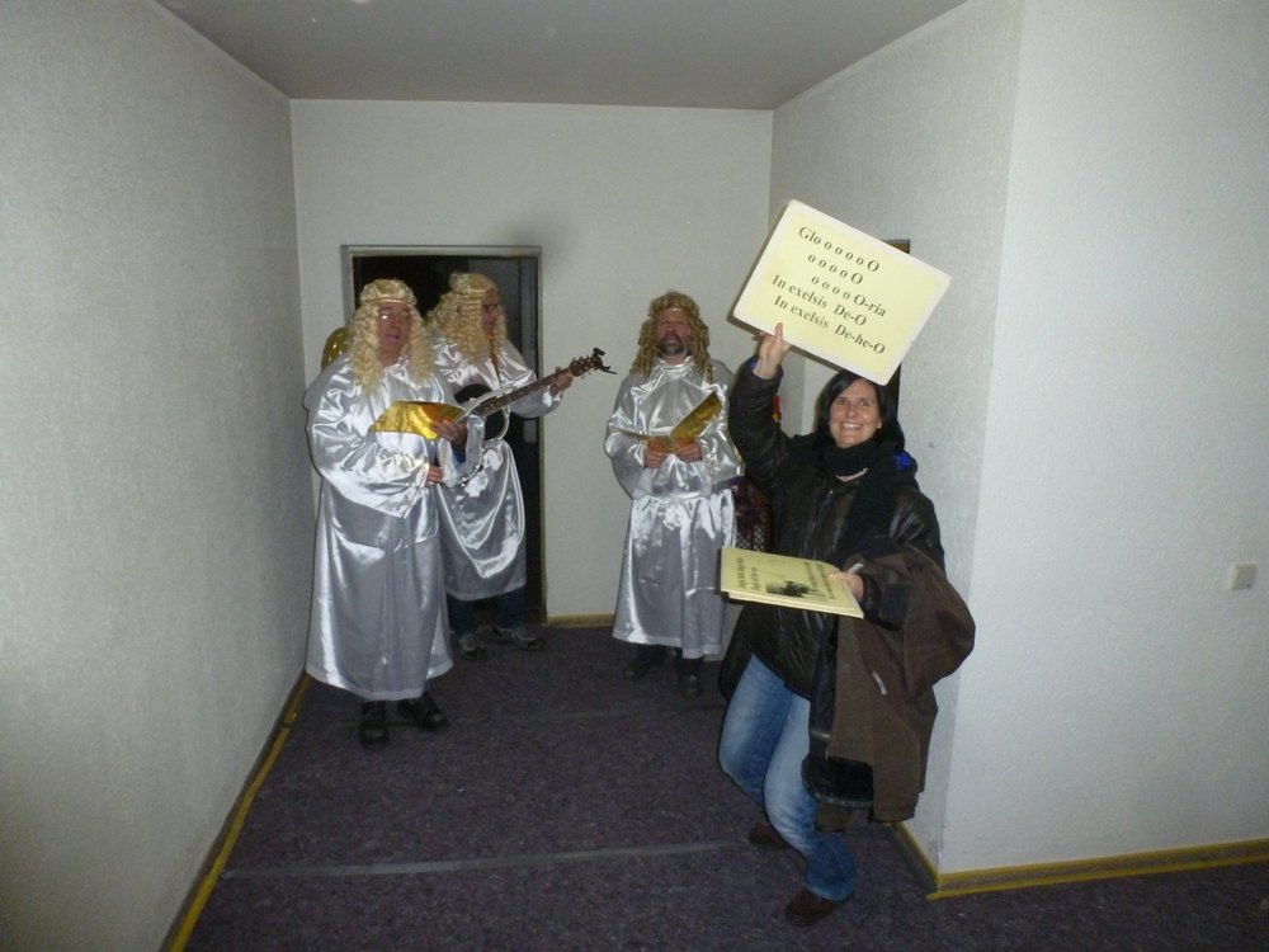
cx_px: 634
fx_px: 880
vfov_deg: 56.8
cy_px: 476
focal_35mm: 24
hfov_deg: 71.6
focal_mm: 4.3
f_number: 3.3
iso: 400
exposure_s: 1/60
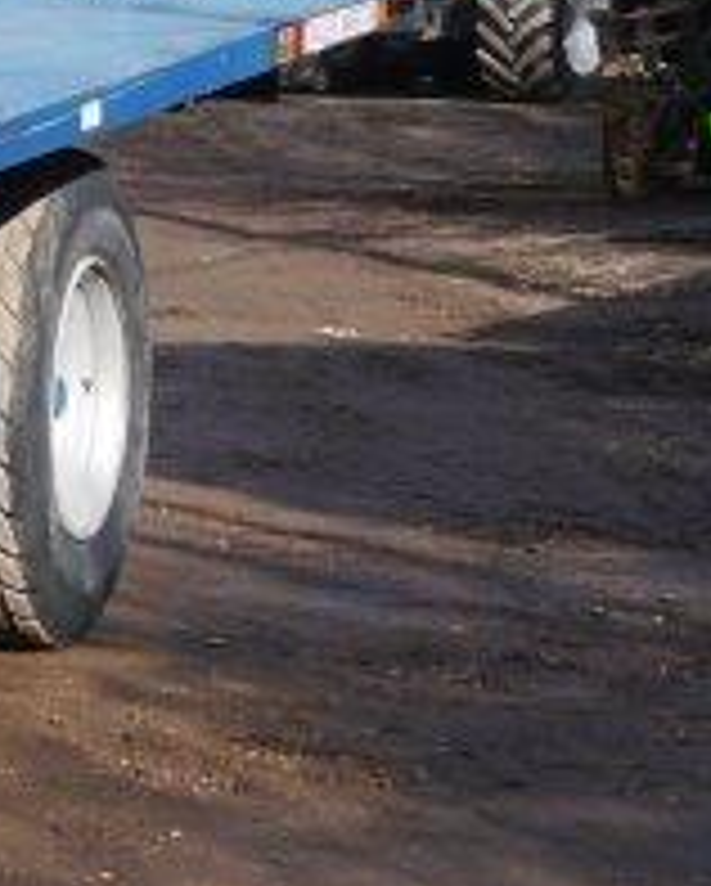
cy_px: 148
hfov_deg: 8.2
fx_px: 4255
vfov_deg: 11.8
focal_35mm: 162
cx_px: -1368
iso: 160
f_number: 6.3
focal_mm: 16
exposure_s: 1/250
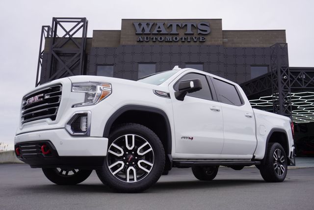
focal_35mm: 34
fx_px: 301
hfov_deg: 55.1
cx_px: 157
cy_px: 105
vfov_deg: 38.4
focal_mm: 23
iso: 100
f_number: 7.1
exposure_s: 1/100
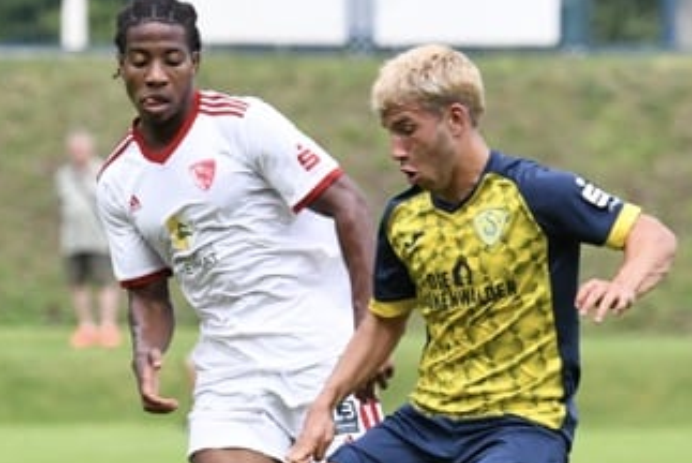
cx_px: 366
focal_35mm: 495
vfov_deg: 2.8
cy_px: 372
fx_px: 9523
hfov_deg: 4.2
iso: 5000
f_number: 5.6
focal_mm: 250
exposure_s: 1/1600
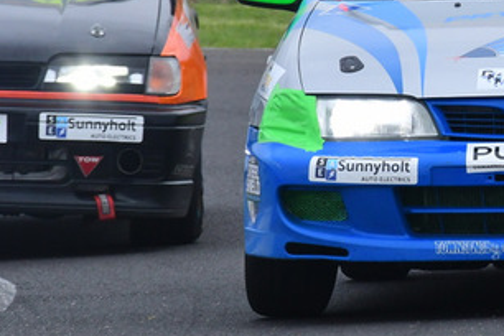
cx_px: 460
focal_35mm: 1881
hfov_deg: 1.1
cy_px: -5
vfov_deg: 0.7
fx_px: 26332
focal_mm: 480
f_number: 11
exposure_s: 1/640
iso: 800
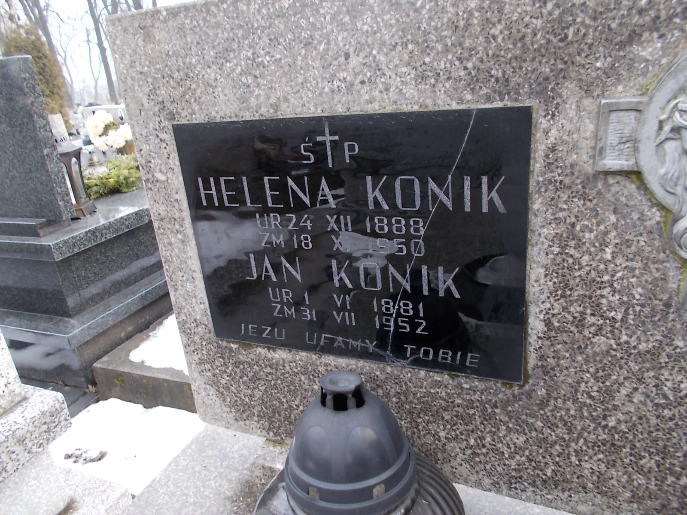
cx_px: 344
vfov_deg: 53.1
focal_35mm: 26
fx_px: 516
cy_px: 258
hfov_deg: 67.3
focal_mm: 4.6
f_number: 3.2
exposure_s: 1/60
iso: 80
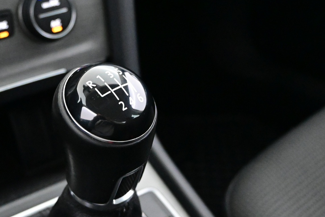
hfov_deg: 35.3
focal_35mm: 56
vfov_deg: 24.0
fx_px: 508
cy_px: 144
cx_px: 123
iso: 9000
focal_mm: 22.5
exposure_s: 1/40
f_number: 4
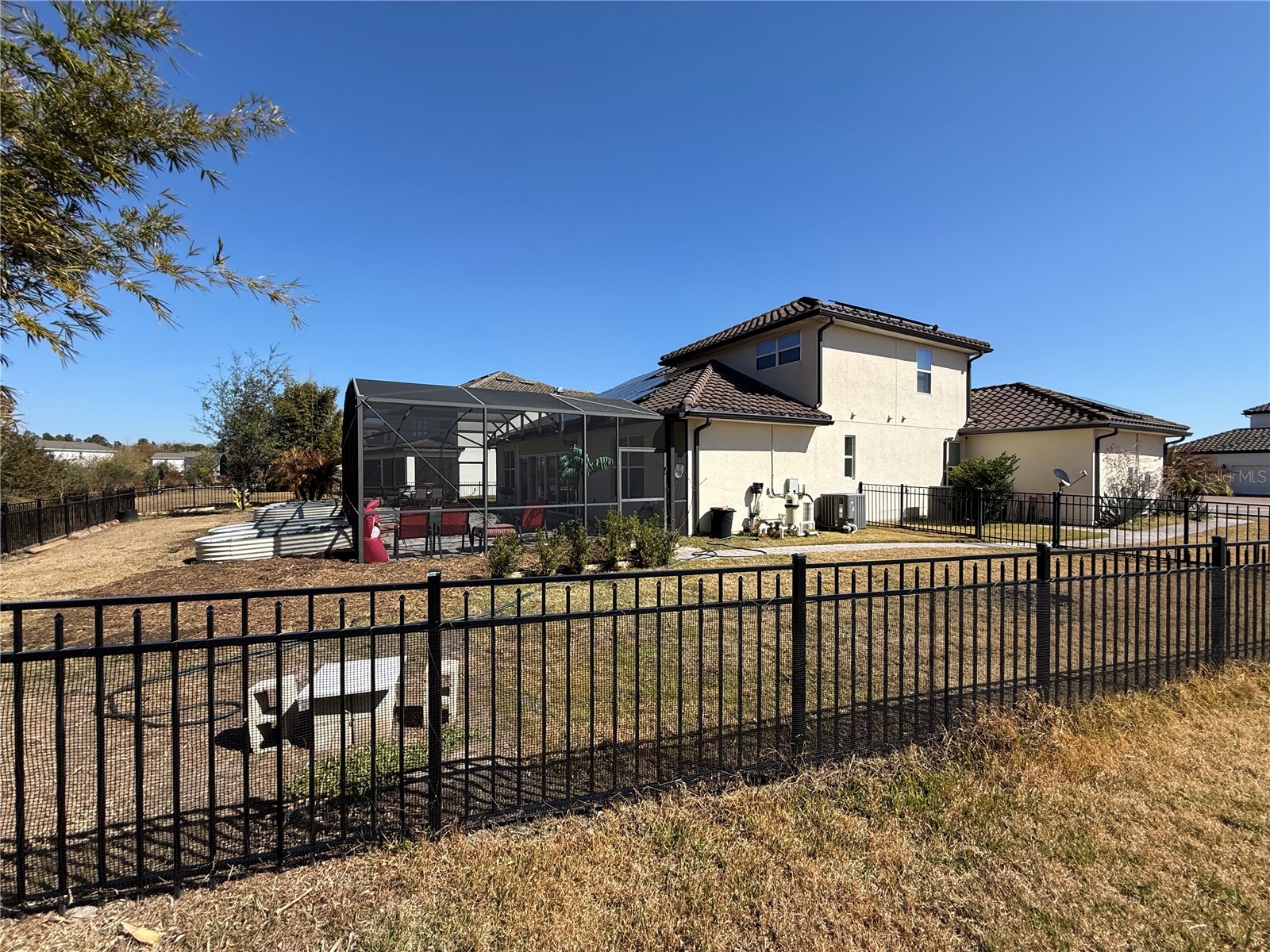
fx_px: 514
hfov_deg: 102.1
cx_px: 635
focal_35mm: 14
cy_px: 476
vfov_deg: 85.7
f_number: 2.2
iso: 50
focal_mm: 2.22
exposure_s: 1/2506
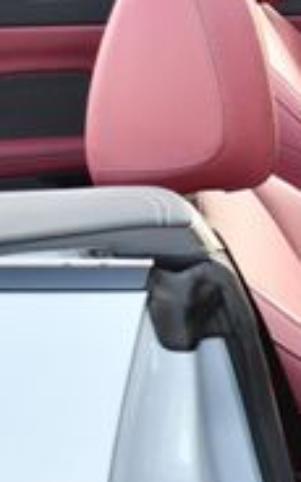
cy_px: 327
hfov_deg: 9.4
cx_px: 665
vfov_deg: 16.3
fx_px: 1680
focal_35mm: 128
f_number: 3.5
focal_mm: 18
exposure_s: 1/250
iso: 450
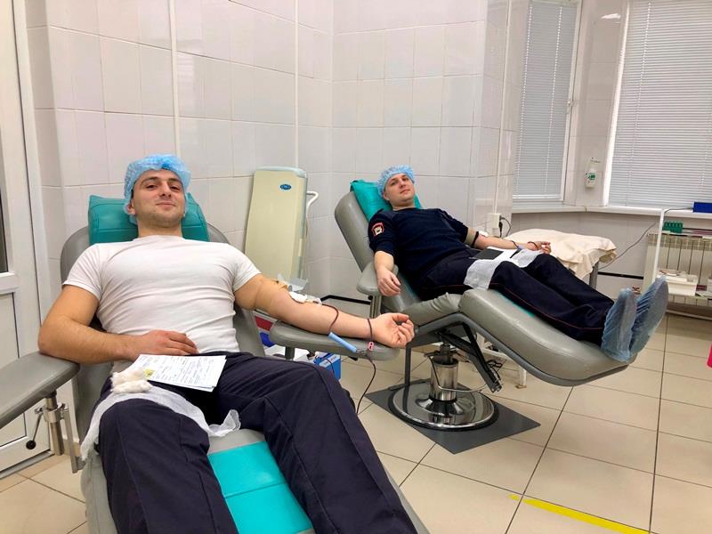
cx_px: 356
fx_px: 576
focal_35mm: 28
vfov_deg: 49.7
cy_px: 267
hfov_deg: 63.4
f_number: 1.8
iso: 32
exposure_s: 1/33
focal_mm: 3.99
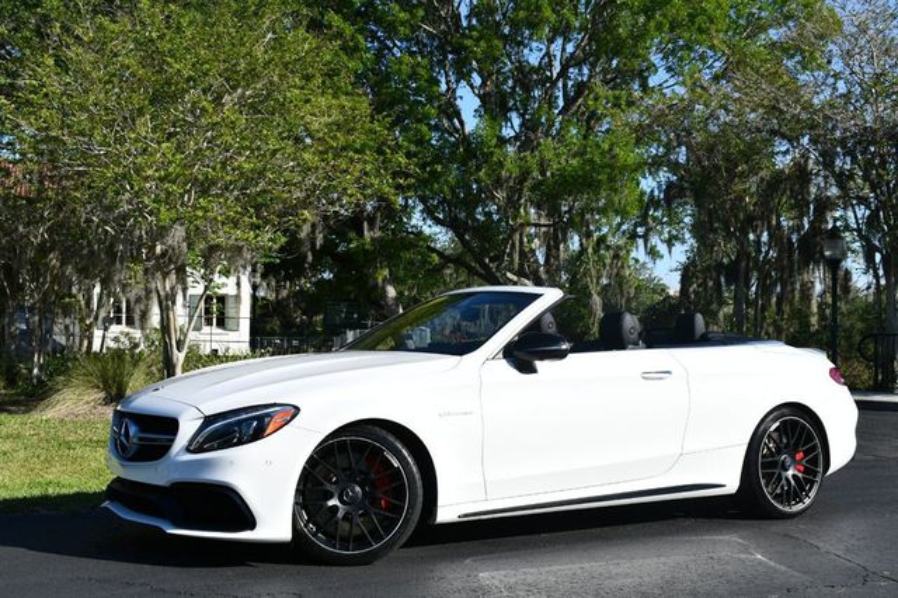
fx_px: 1197
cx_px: 449
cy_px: 299
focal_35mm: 48
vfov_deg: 28.0
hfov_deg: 41.1
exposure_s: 1/320
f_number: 9
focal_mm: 32
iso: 100
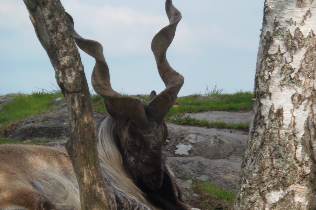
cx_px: 158
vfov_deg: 3.4
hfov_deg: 5.2
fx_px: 3510
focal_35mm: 400
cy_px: 105
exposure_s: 1/250
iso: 64
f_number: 5
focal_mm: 71.1
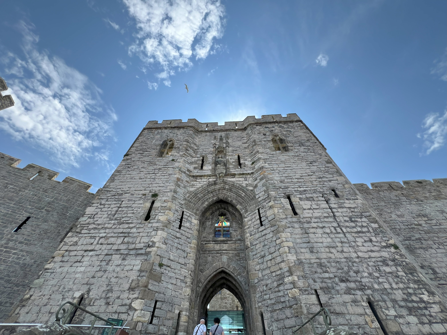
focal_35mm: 13
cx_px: 224
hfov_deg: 106.2
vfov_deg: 89.9
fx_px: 168
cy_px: 168
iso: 32
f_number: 1.8
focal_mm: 1.57
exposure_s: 1/803
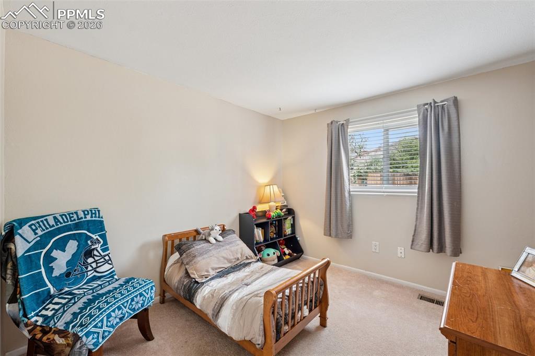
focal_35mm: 15
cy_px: 178
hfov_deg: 100.4
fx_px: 223
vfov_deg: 77.3
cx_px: 268
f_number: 11
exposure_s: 1.3
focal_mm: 15
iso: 100
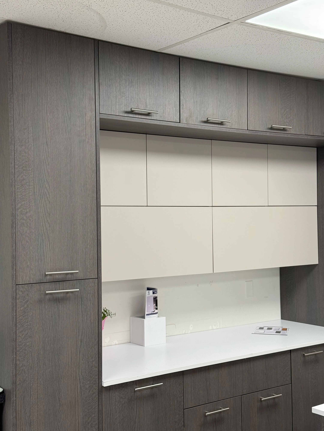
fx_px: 599
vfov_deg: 39.7
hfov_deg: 30.3
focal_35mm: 48
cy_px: 216
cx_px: 162
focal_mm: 6.76
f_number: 1.78
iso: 80
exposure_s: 1/120
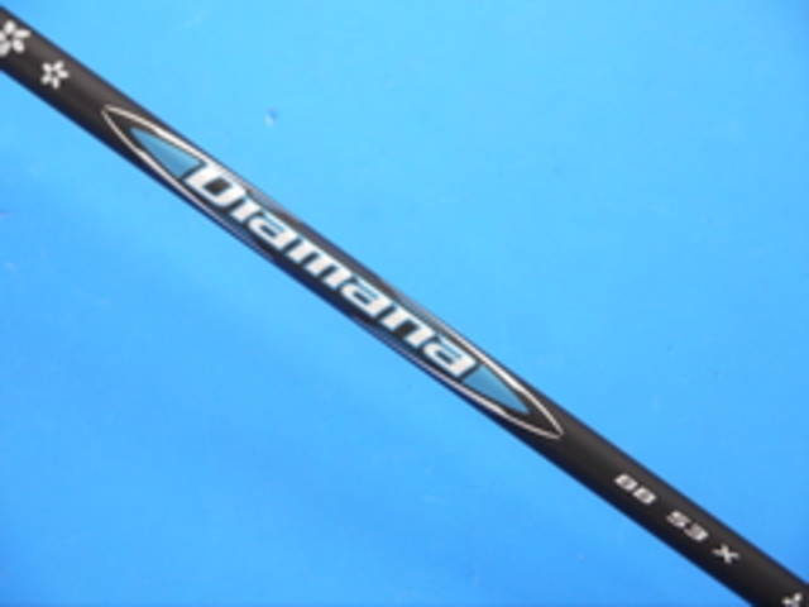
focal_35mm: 84
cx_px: 404
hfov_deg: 23.3
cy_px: 304
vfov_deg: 17.6
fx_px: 1963
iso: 640
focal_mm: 42
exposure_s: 1/80
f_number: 5.6
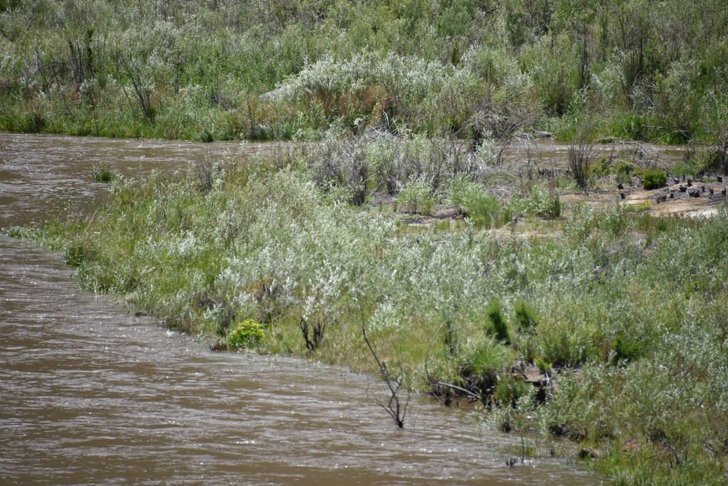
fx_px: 6068
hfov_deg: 6.9
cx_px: 364
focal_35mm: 300
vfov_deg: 4.6
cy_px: 243
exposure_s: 1/640
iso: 125
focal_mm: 300
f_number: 5.6
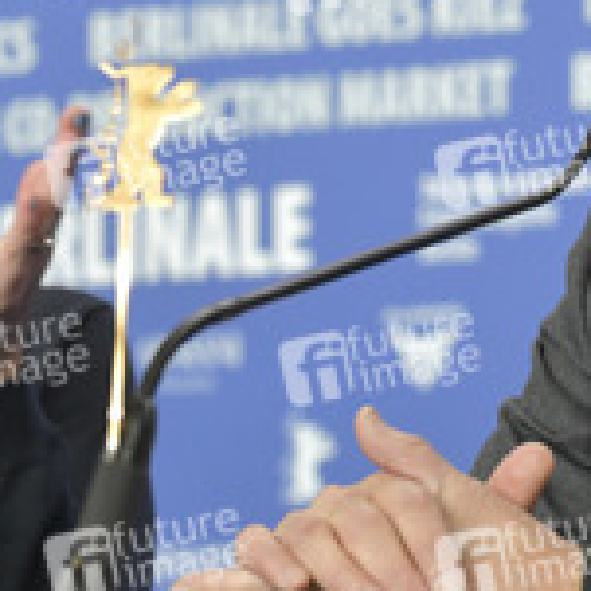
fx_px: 5891
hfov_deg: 5.7
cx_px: 824
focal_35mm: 305
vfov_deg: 5.7
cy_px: 67
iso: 2000
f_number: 5.6
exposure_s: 1/250
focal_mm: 120
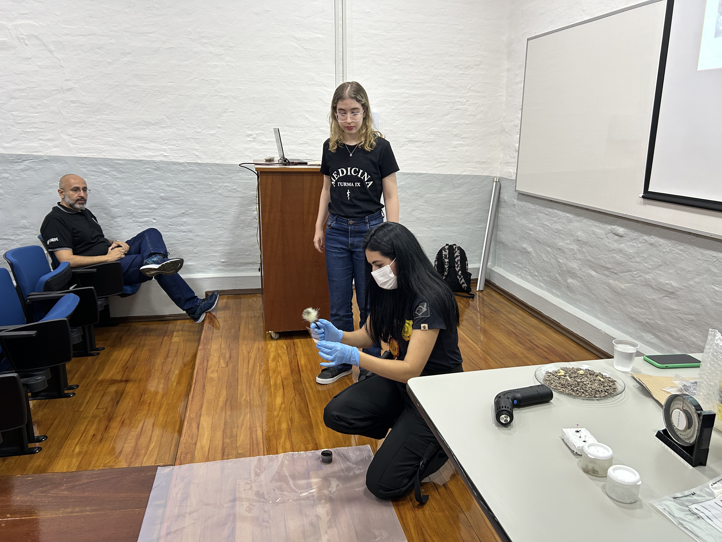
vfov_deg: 53.1
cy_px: 271
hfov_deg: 67.3
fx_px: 542
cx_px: 361
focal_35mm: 26
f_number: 1.5
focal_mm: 5.7
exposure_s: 1/60
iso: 160
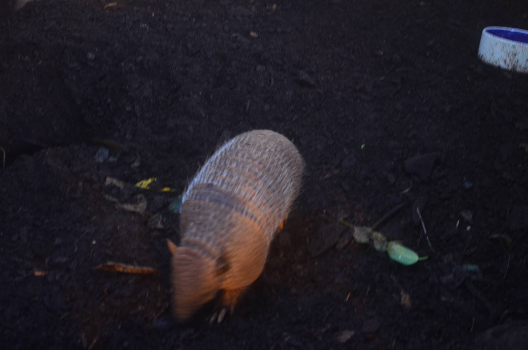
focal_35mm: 68
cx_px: 264
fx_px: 988
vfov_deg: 20.1
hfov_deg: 29.9
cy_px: 175
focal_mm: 45
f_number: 5.3
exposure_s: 1/30
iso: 800
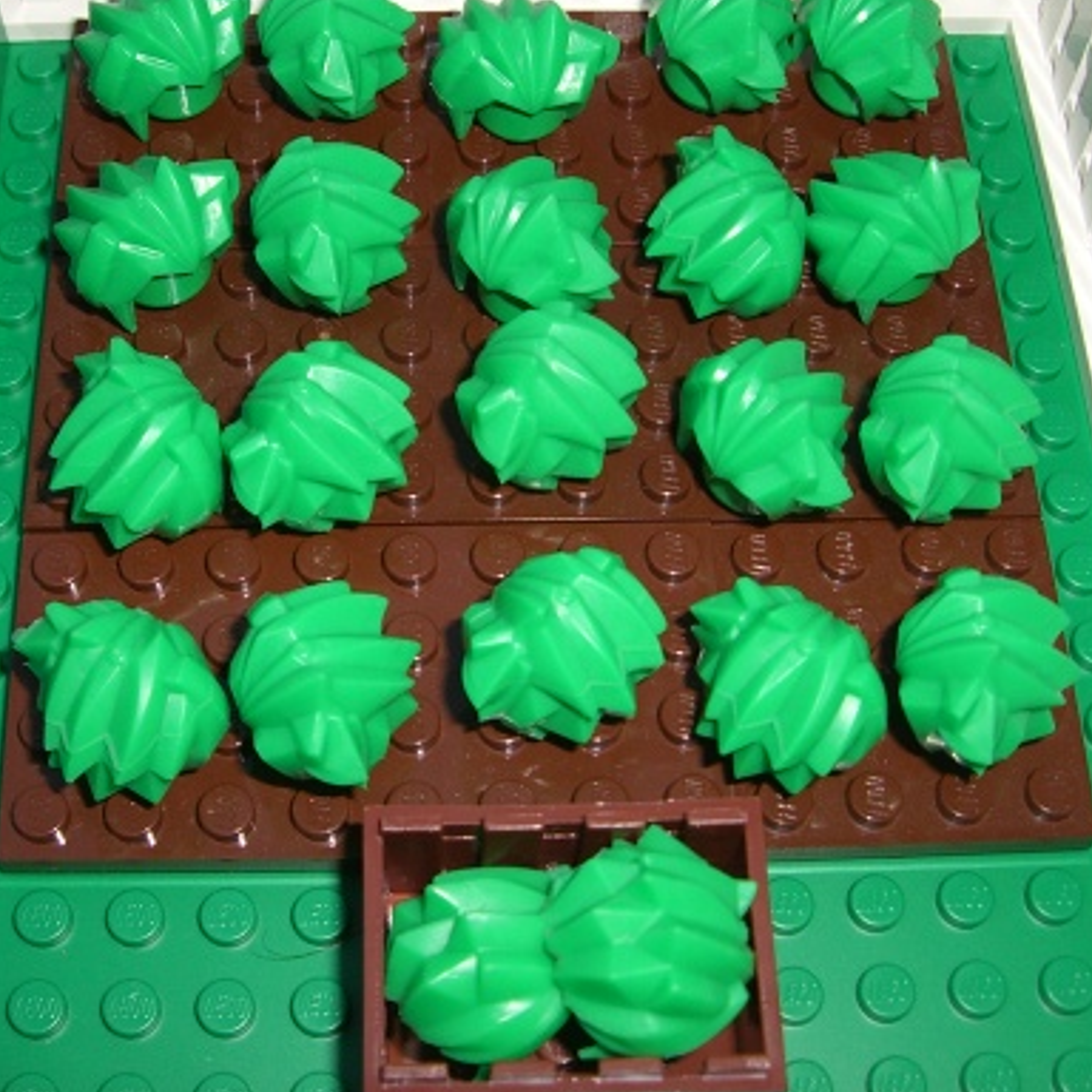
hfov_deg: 30.5
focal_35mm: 56
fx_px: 1999
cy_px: 415
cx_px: 489
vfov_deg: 30.4
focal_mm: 6.2
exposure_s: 1/60
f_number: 2.7
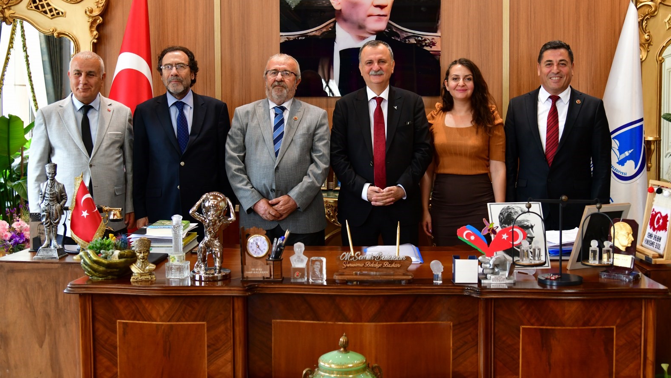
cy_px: 162
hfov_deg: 48.4
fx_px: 747
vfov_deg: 28.3
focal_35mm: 42
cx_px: 335
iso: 800
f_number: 4.5
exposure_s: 1/60
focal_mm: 40
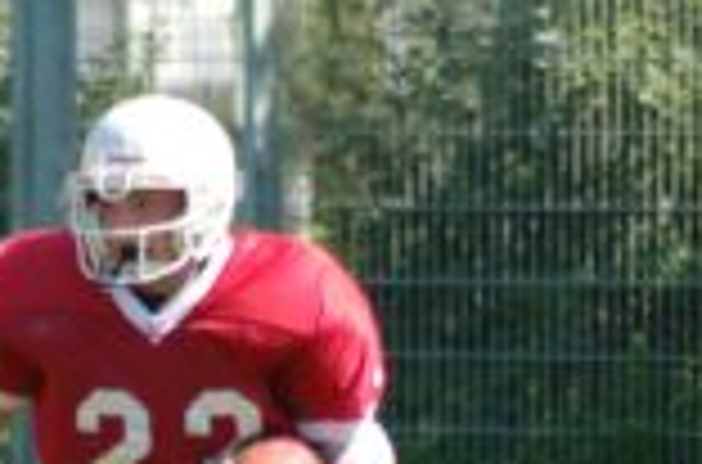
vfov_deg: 1.3
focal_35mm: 1047
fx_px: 20355
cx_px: 196
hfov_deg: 2.0
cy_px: 487
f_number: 5.3
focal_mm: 240
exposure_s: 1/640
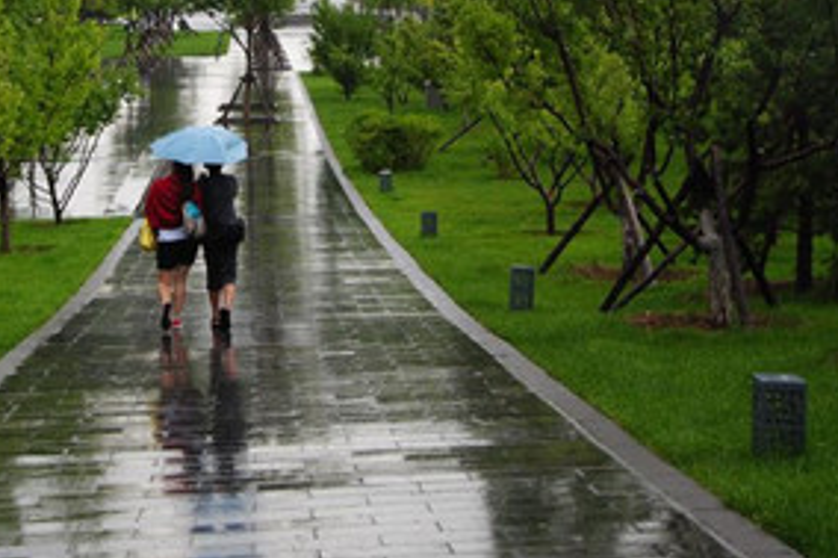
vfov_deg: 14.6
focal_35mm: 93
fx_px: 2163
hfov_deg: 21.8
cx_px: 230
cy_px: 66
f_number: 5
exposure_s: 1/400
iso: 400
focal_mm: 32
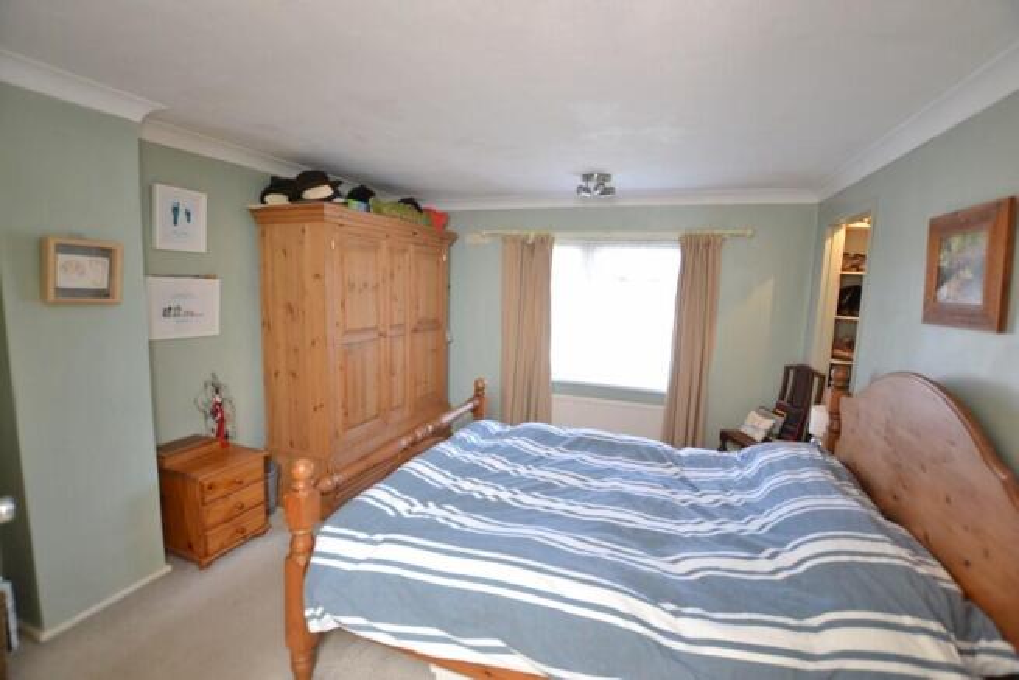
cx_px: 510
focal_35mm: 15
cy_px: 340
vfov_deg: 77.4
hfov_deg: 100.4
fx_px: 425
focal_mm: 10
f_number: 3.5
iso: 400
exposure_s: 1/60
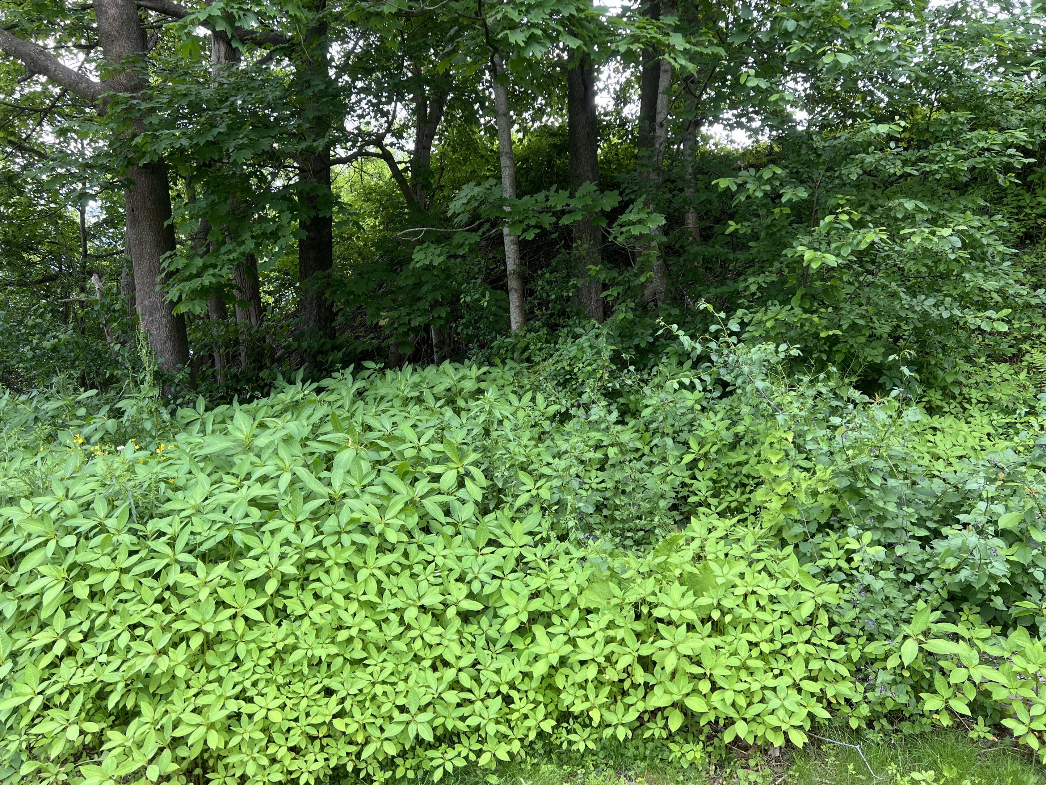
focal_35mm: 27
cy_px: 379
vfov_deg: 51.3
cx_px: 523
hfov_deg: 65.3
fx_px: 816
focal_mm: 5.7
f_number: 1.5
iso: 50
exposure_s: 1/401
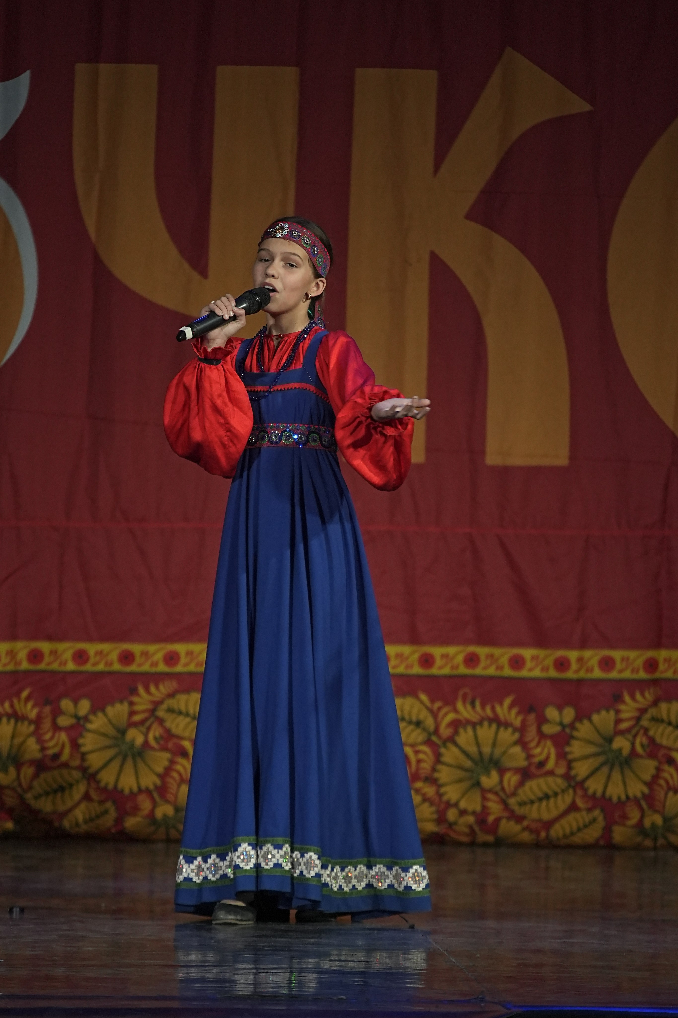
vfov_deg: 6.9
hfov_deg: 4.6
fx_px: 8474
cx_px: 339
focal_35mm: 300
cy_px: 509
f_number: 4
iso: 2000
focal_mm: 200
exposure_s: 1/400
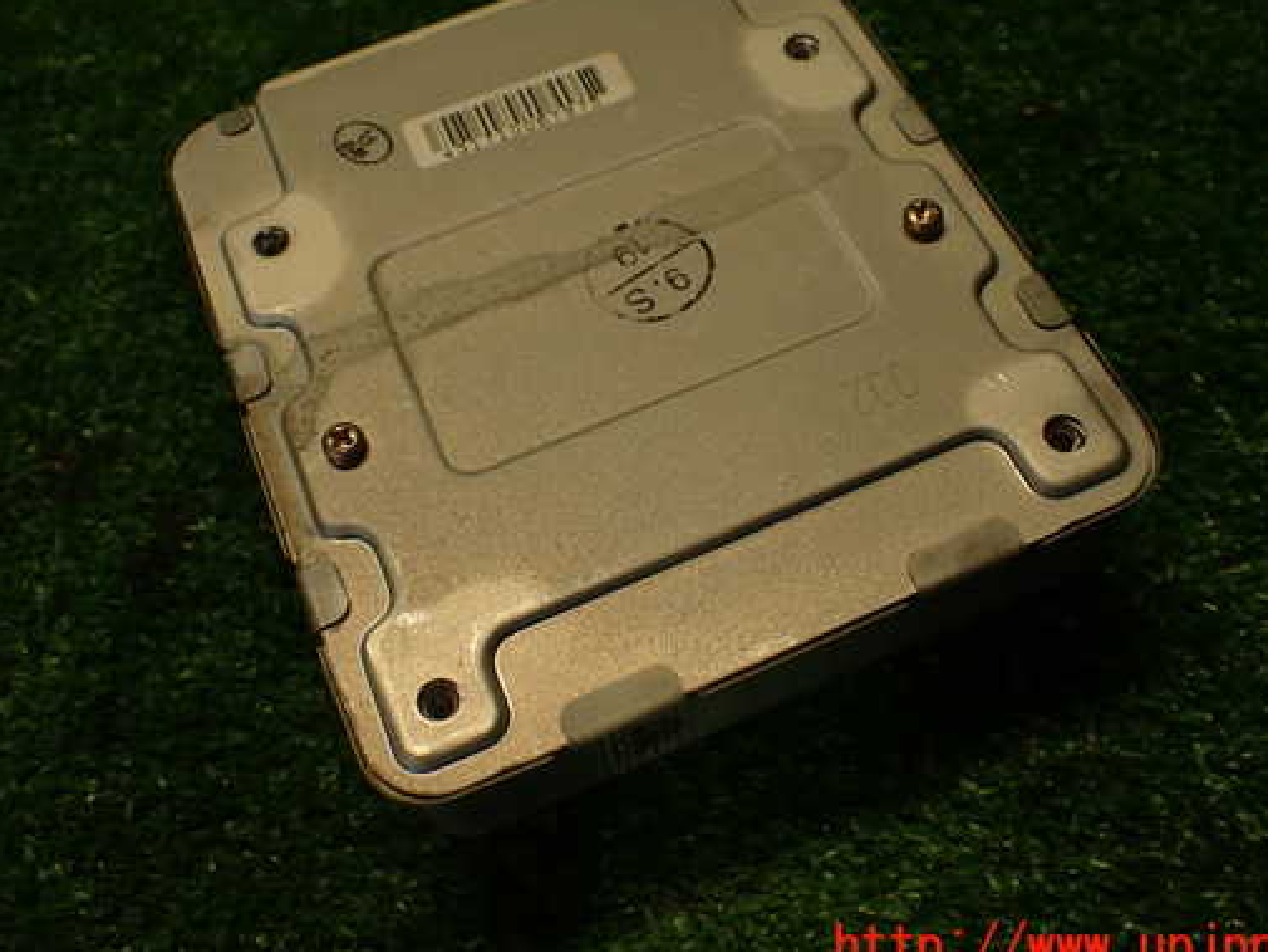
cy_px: 414
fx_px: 1392
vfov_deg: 37.7
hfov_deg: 49.0
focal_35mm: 38
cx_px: 648
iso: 125
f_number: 2.4
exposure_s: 1/60
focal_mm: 5.79
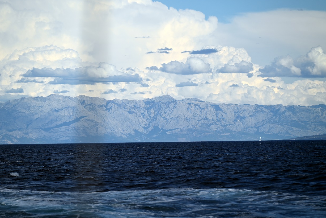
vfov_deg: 5.9
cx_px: 162
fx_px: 2111
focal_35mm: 233
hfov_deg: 8.8
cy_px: 104
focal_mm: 220
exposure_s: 1/1250
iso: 100
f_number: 6.3
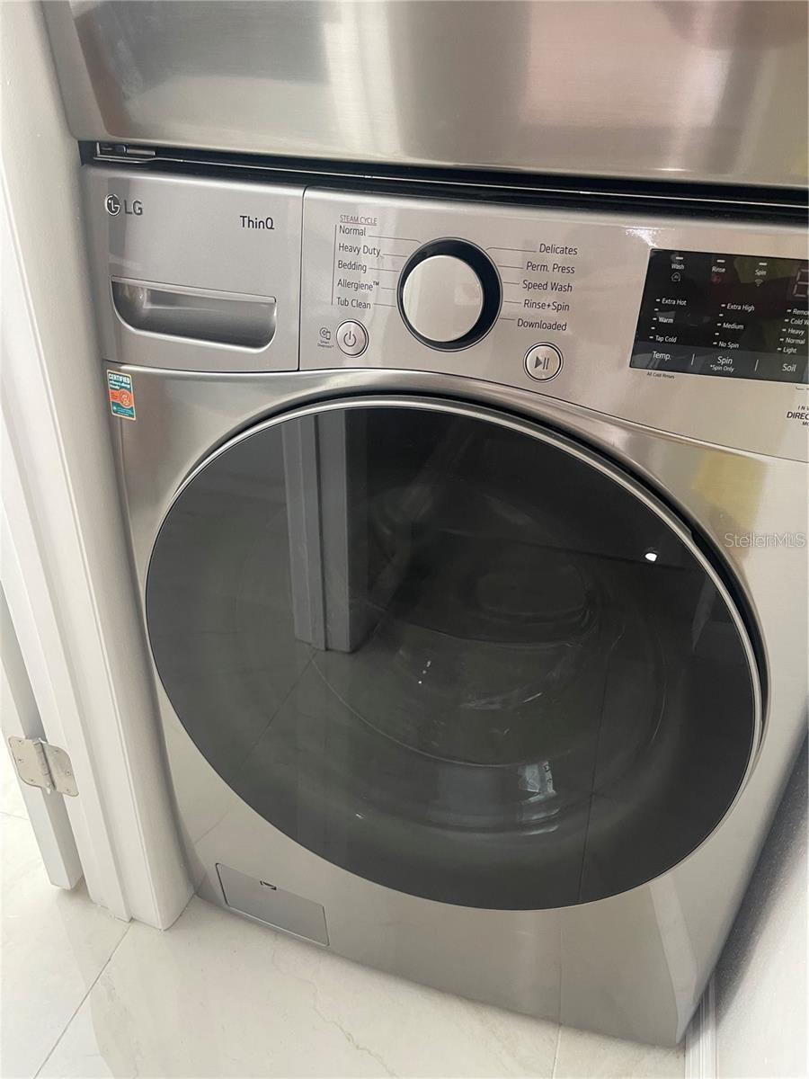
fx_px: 810
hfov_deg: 53.1
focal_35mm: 26
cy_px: 540
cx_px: 404
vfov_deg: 67.3
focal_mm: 5.1
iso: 320
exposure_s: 1/60
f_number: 1.6
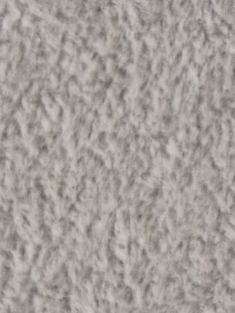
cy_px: -486
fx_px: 1132
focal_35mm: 125
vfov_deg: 12.0
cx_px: 400
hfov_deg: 11.2
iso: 50
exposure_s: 1/100
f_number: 1.8
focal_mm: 5.4
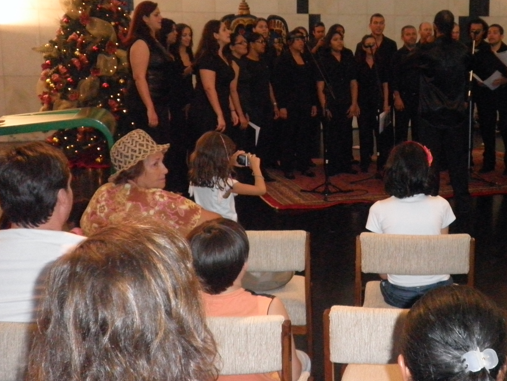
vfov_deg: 26.6
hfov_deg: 34.4
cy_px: 175
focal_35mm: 55
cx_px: 360
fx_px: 806
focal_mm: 6.5
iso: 400
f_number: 3.1
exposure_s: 1/50
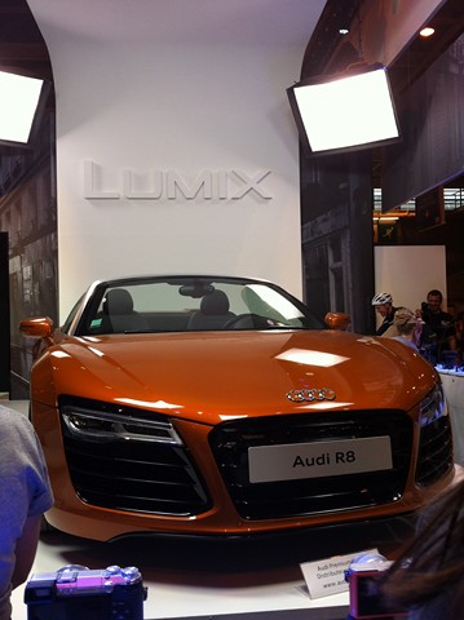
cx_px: 232
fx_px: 627
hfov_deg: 40.6
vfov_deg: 52.7
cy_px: 310
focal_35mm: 35
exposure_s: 1/120
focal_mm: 3.85
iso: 100
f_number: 2.8
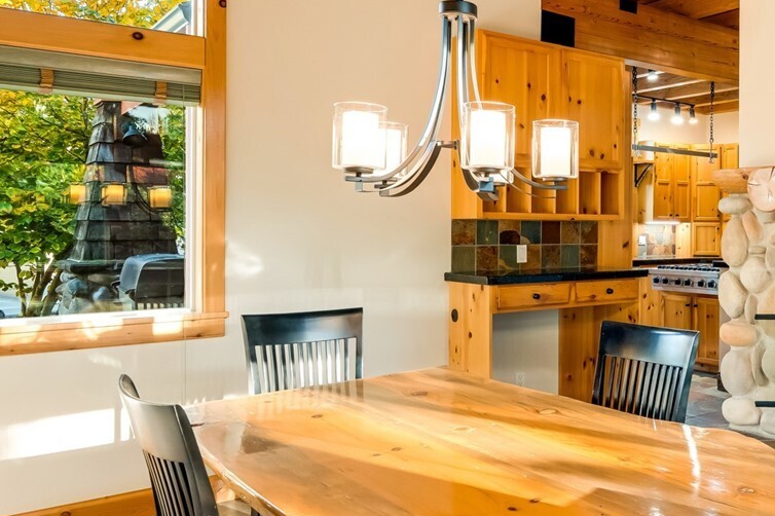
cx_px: 682
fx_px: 799
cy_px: 227
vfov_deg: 35.8
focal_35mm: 37
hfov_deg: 47.1
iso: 400
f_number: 9
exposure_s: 1/200
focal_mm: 16.5
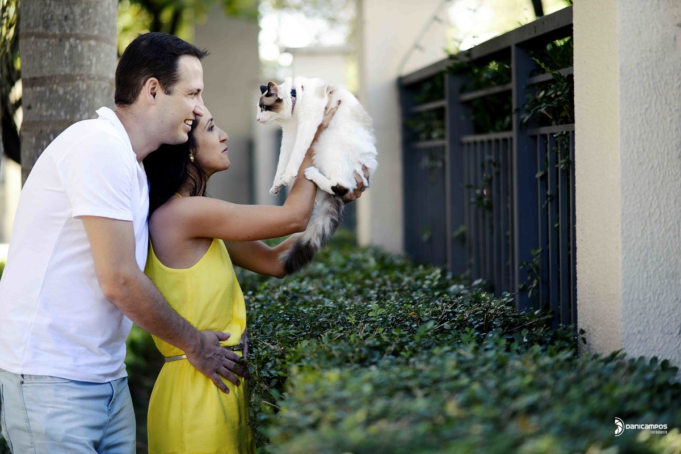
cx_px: 340
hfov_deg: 23.9
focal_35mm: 85
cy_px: 227
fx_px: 1608
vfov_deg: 16.1
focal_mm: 85
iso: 100
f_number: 1.8
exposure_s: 1/160
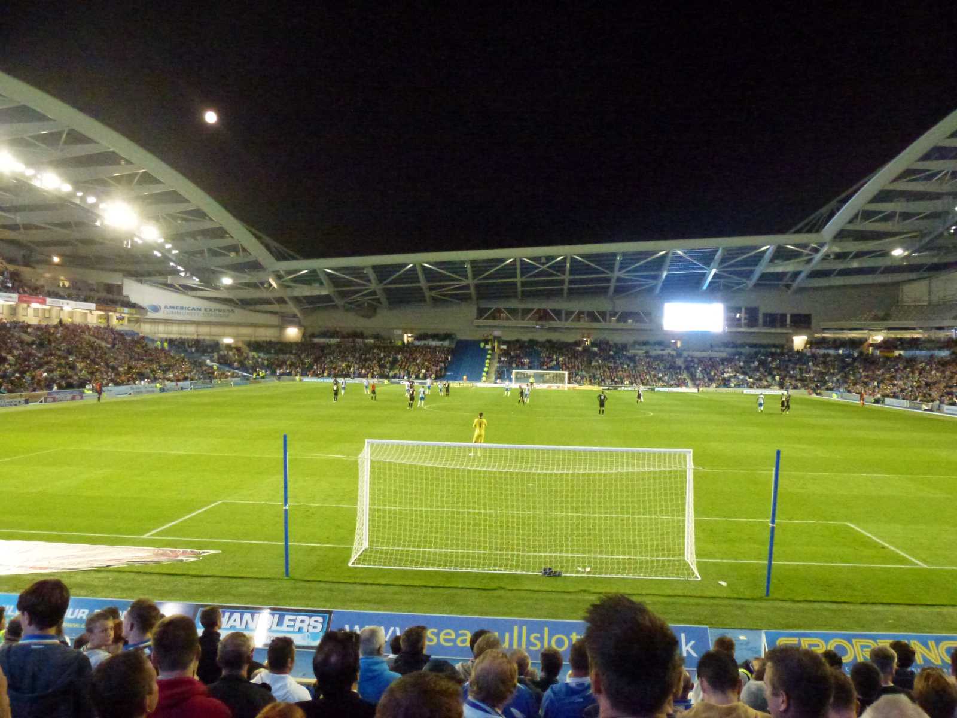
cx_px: 478
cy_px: 359
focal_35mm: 30
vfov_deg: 46.8
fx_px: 829
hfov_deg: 60.0
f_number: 3.5
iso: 1600
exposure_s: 1/100
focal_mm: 5.4
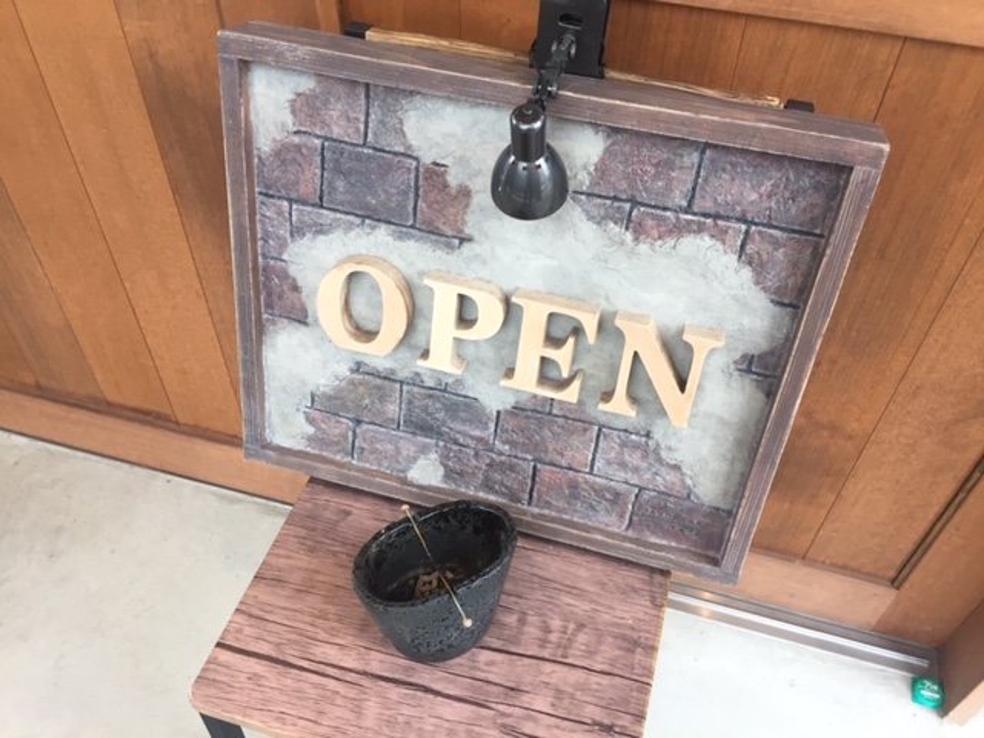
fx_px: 824
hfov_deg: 61.7
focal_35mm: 29
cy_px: 369
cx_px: 492
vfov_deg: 48.2
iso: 32
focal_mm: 4.15
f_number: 2.2
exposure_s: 1/30
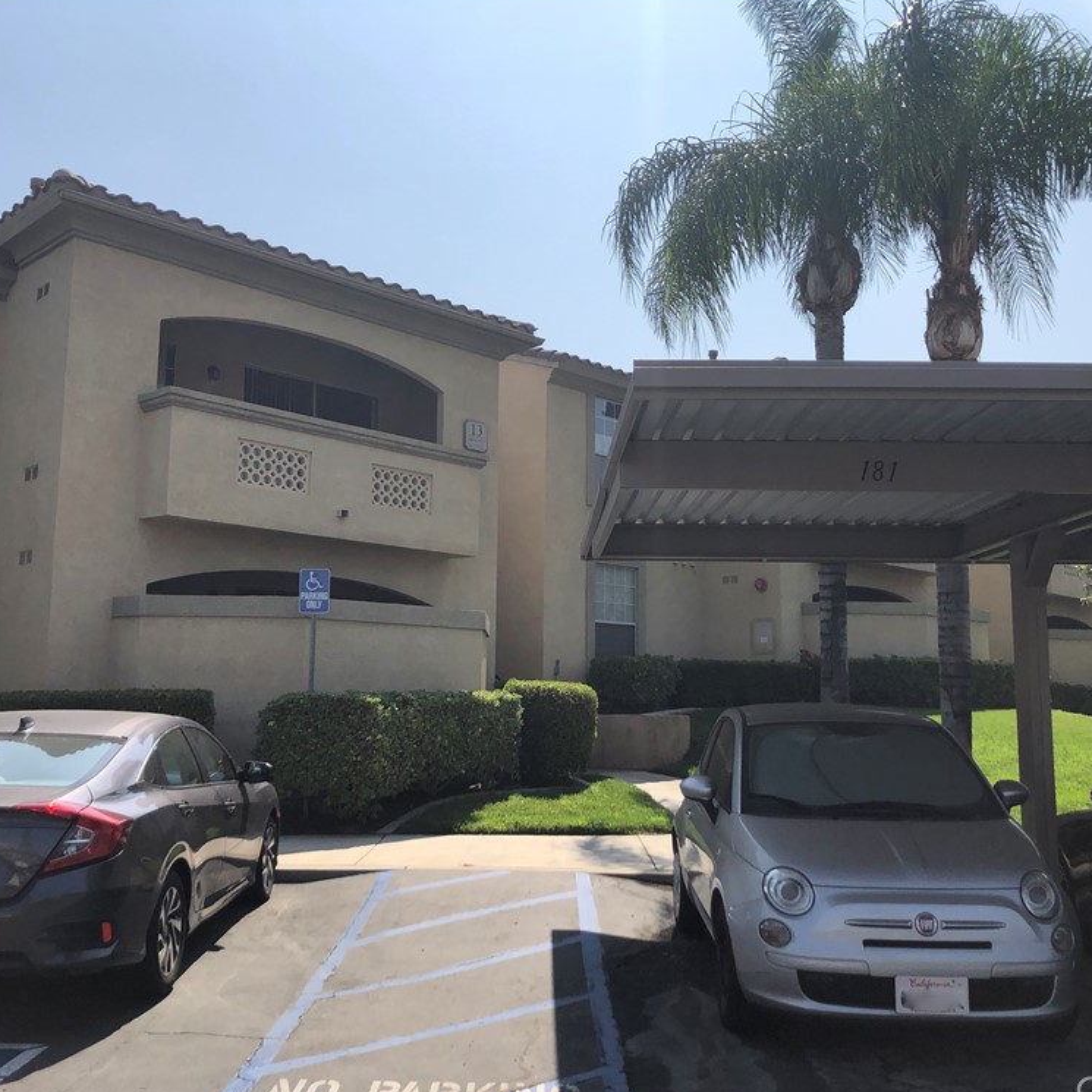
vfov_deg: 48.5
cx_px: 532
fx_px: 1213
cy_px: 548
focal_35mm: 34
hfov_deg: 48.4
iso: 25
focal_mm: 3.99
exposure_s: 1/3247
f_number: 1.8
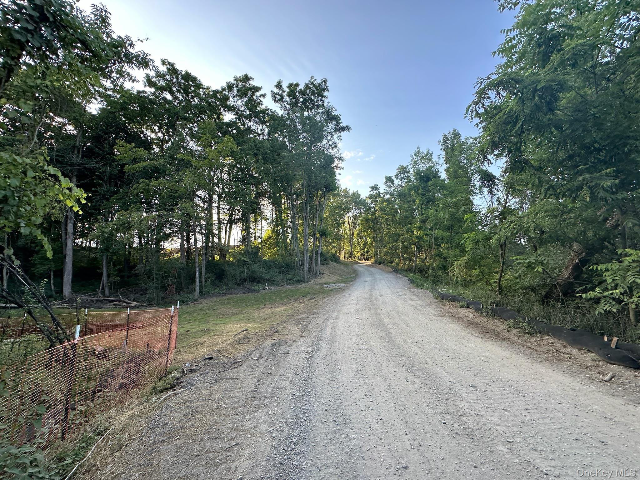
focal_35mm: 14
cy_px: 240
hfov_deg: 102.1
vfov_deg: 85.7
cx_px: 320
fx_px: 259
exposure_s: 1/125
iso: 40
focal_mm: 2.22
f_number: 2.2
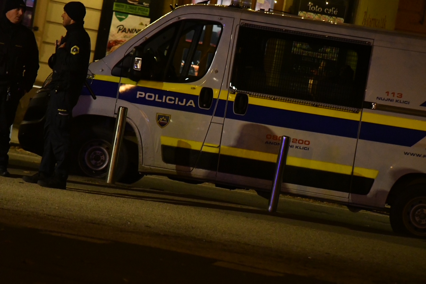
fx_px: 3551
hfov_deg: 6.9
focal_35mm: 300
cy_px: 142
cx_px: 213
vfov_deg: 4.6
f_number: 3.2
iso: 6400
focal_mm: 200
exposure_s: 1/60
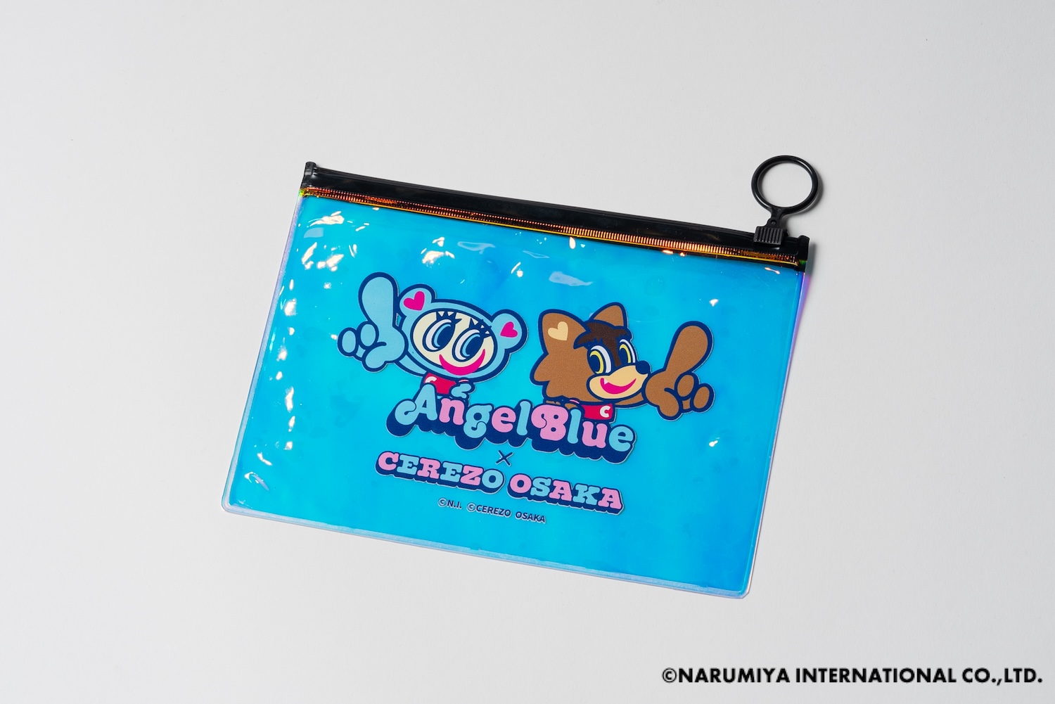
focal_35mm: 105
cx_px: 528
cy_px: 352
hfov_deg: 19.5
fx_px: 3078
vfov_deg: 13.0
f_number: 13
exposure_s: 1/160
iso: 80
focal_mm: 70
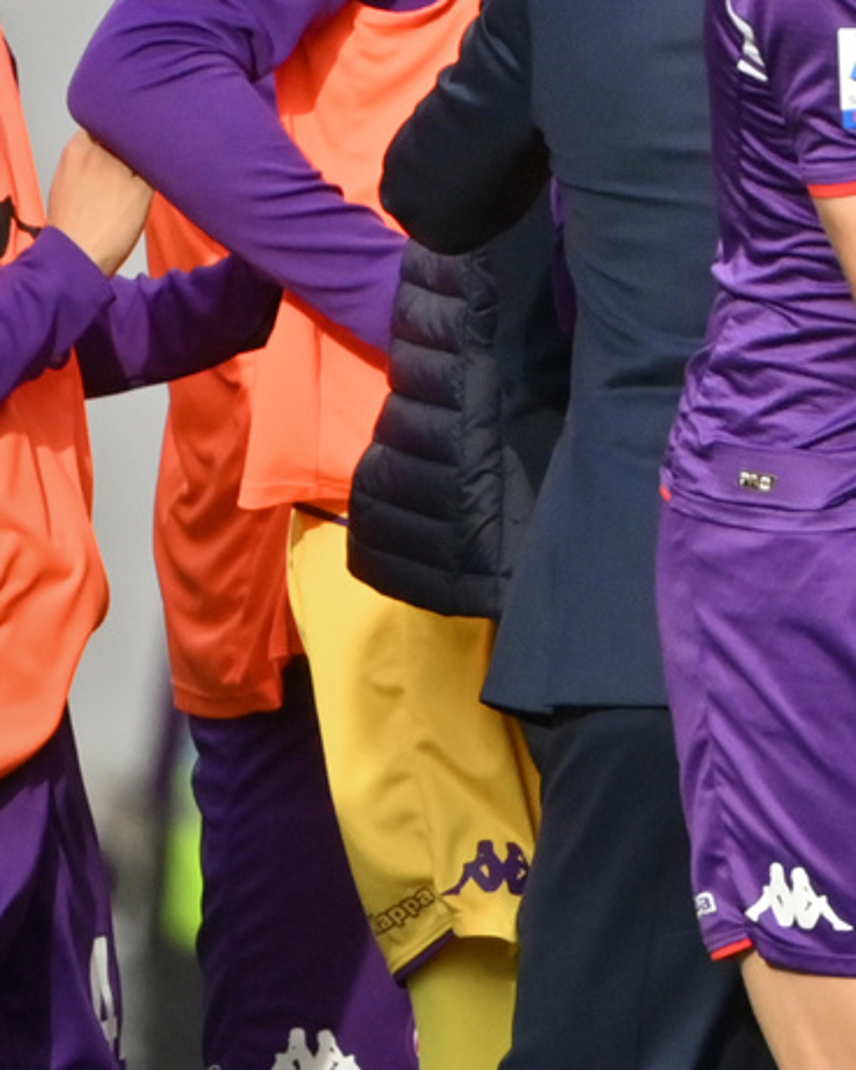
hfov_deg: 1.0
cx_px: 1486
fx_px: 49750
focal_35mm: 1571
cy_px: 183
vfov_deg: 1.2
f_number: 5.6
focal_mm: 550
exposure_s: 1/5000
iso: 1250
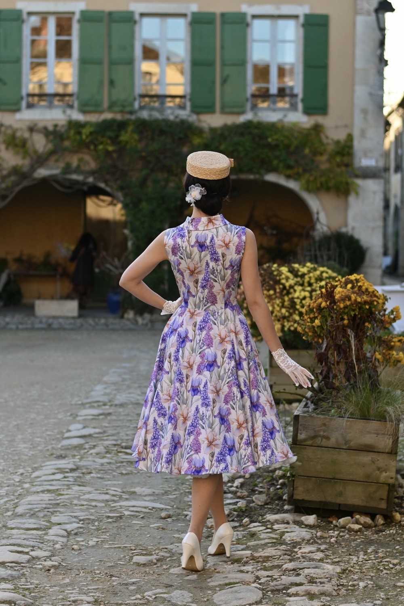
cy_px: 303
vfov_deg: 27.0
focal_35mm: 75
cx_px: 202
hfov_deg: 18.2
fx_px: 1262
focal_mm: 50
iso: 160
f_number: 2.8
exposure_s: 1/1000
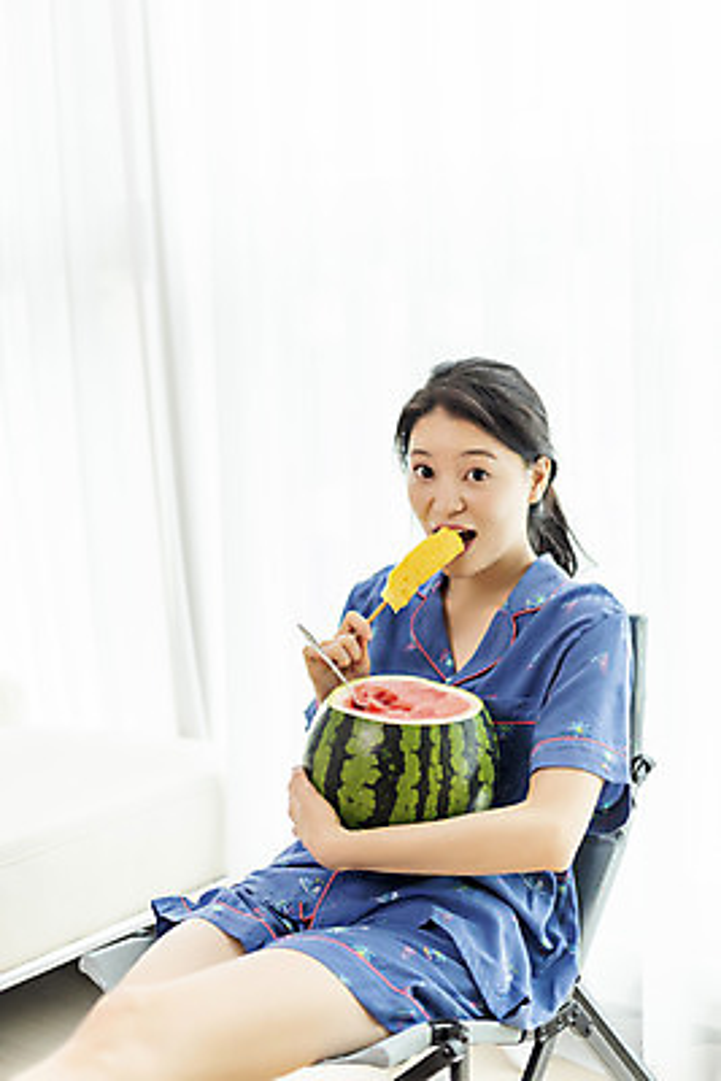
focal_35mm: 50
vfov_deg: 39.6
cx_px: 360
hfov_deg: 27.0
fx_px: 1501
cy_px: 540
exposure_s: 1/160
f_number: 2
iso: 125
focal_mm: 50
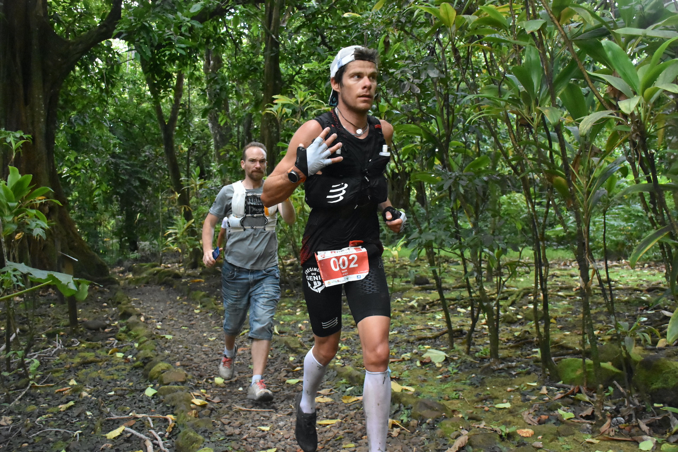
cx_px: 339
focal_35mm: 34
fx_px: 650
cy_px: 226
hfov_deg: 55.1
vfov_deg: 38.4
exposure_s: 1/500
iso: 6400
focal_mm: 23
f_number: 3.8
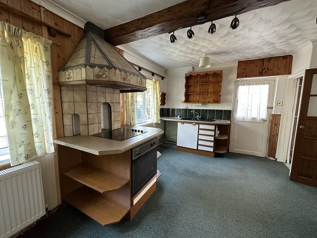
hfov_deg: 102.1
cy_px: 119
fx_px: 128
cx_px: 158
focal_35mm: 14
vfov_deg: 85.7
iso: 320
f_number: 2.2
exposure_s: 1/80
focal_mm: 2.22
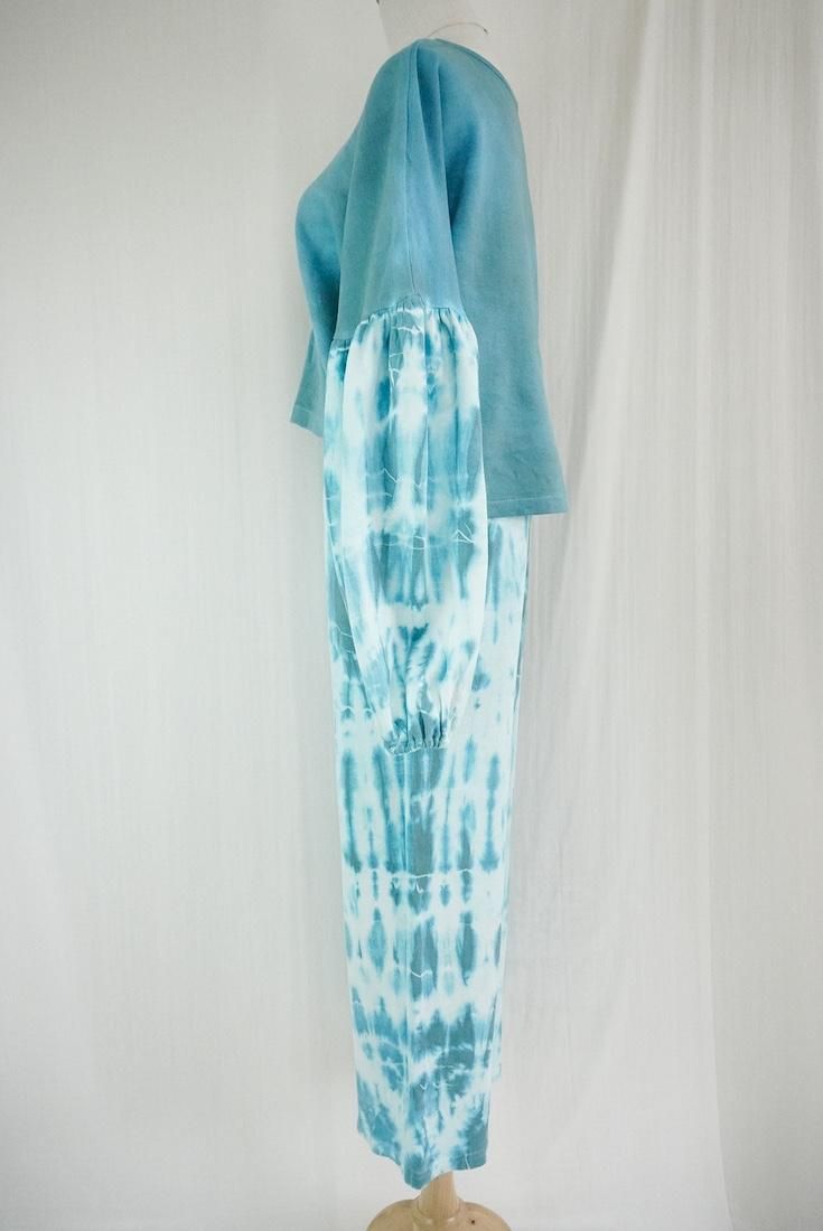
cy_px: 616
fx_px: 1027
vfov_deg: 61.9
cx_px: 412
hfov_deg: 43.7
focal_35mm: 30
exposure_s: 1/500
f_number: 6.3
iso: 5000
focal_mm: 20
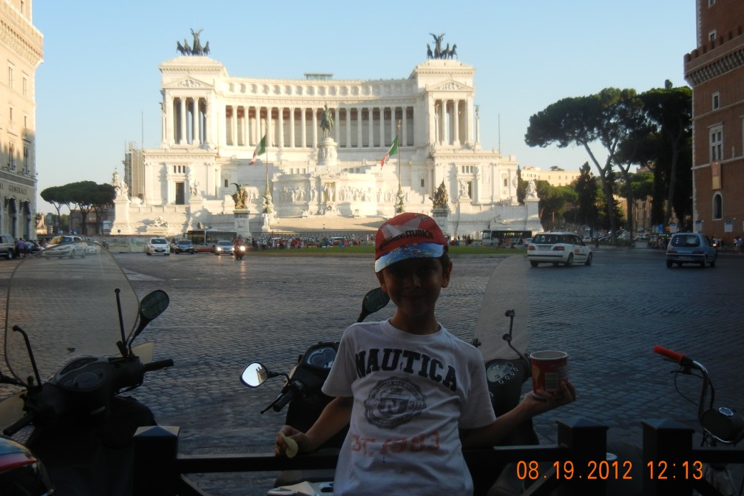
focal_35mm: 36
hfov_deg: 53.1
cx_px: 371
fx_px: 744
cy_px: 245
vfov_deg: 36.9
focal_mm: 6.2
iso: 160
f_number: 3.6
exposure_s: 1/408
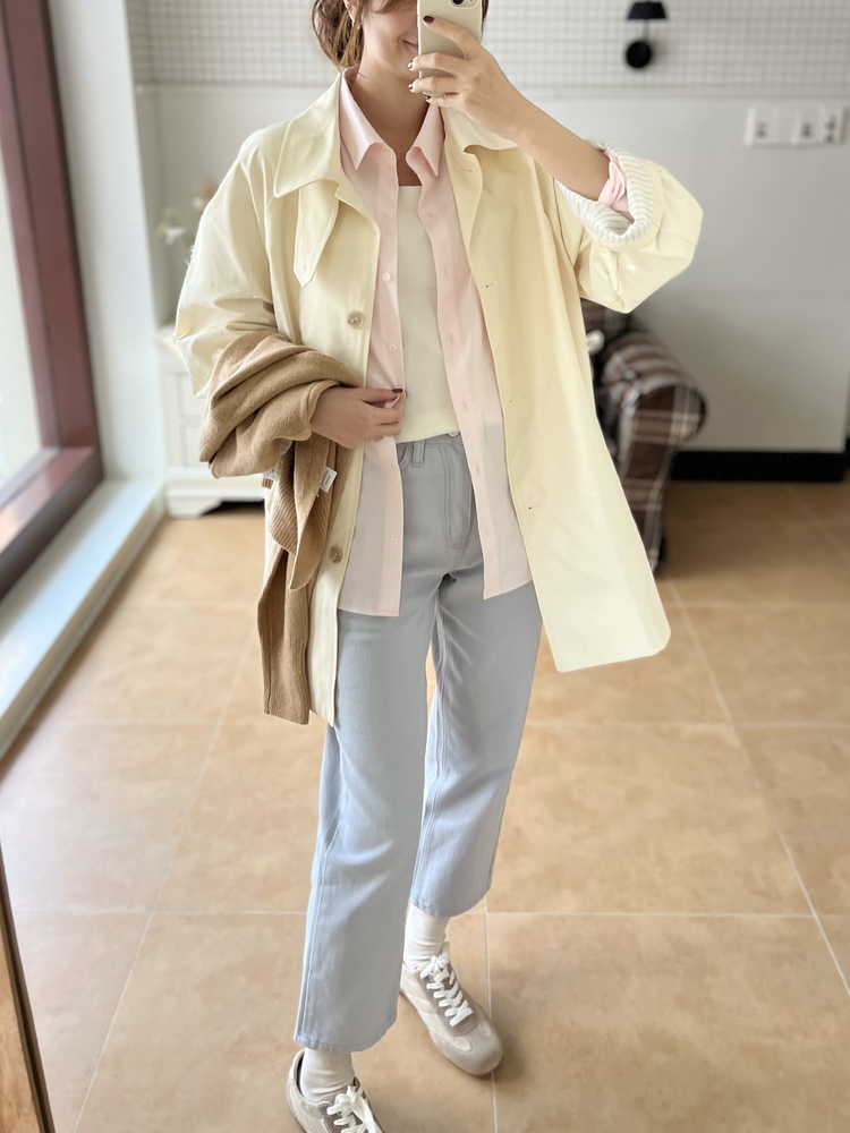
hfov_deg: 53.1
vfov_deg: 67.3
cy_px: 566
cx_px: 425
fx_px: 851
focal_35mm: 26
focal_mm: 5.1
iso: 125
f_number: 1.6
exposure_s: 1/104
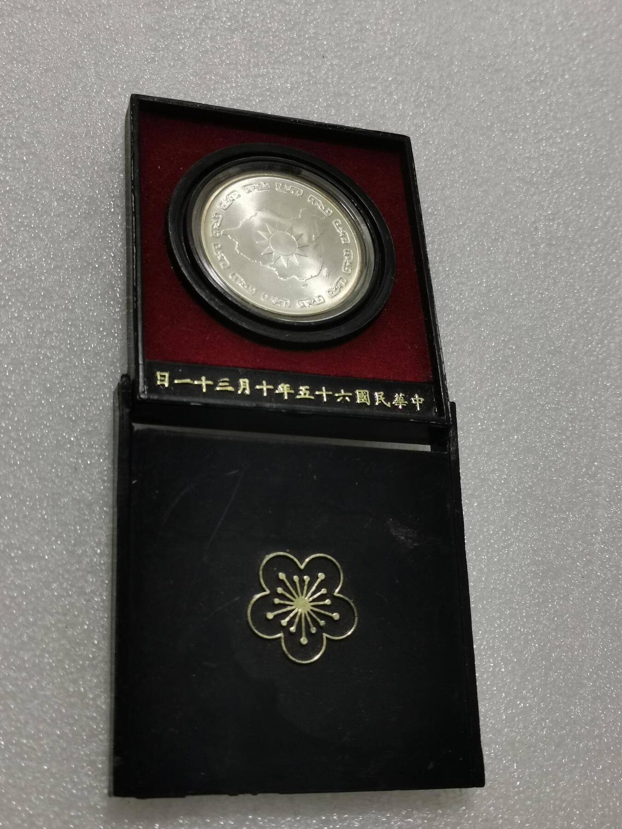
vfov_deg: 39.7
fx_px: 1150
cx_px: 311
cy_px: 414
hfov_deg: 30.3
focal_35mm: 48
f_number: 1.8
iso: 64
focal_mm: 5.58
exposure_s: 1/120
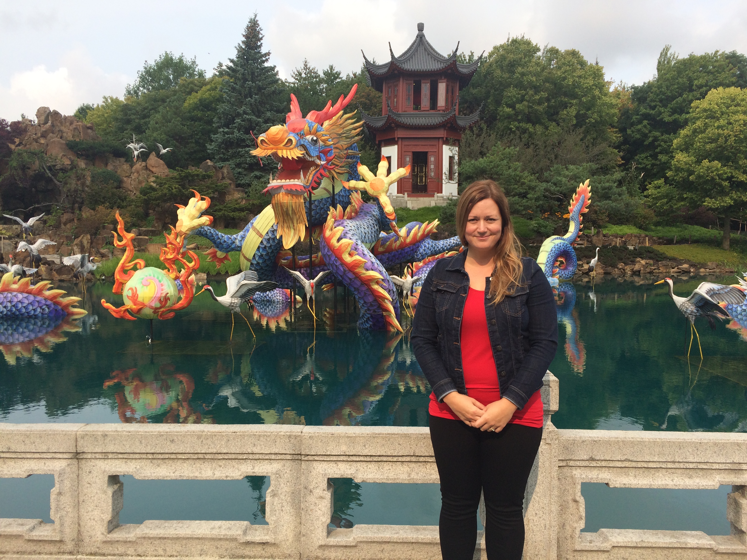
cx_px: 374
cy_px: 280
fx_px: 626
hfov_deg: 61.7
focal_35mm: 29
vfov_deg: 48.2
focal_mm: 4.15
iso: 32
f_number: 2.2
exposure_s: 1/1325
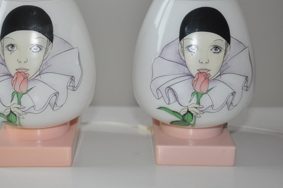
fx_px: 612
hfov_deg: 26.0
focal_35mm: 78
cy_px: 74
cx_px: 113
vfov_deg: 17.4
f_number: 4.8
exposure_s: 1/60
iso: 800
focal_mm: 42
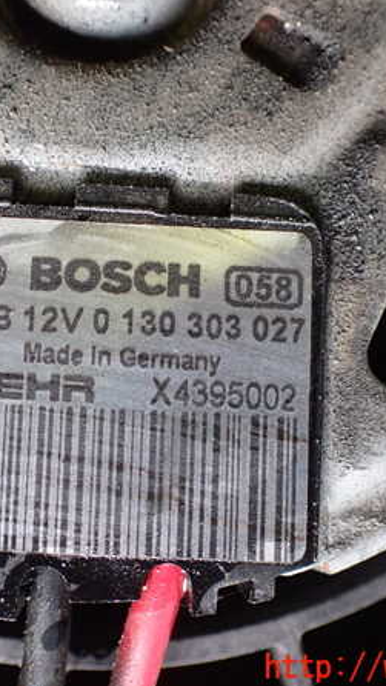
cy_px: 341
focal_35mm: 44
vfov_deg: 46.4
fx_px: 800
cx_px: 151
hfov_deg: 27.0
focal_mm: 5.4
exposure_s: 1/100
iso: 800
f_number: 2.3
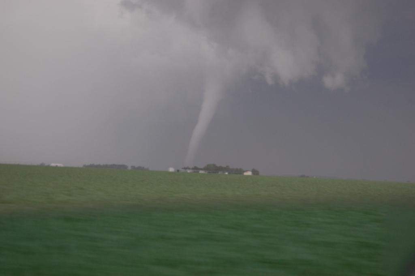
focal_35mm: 82
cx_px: 208
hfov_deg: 24.6
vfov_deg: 16.5
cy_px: 138
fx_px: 950
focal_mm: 55
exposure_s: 1/50
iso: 400
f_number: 5.6
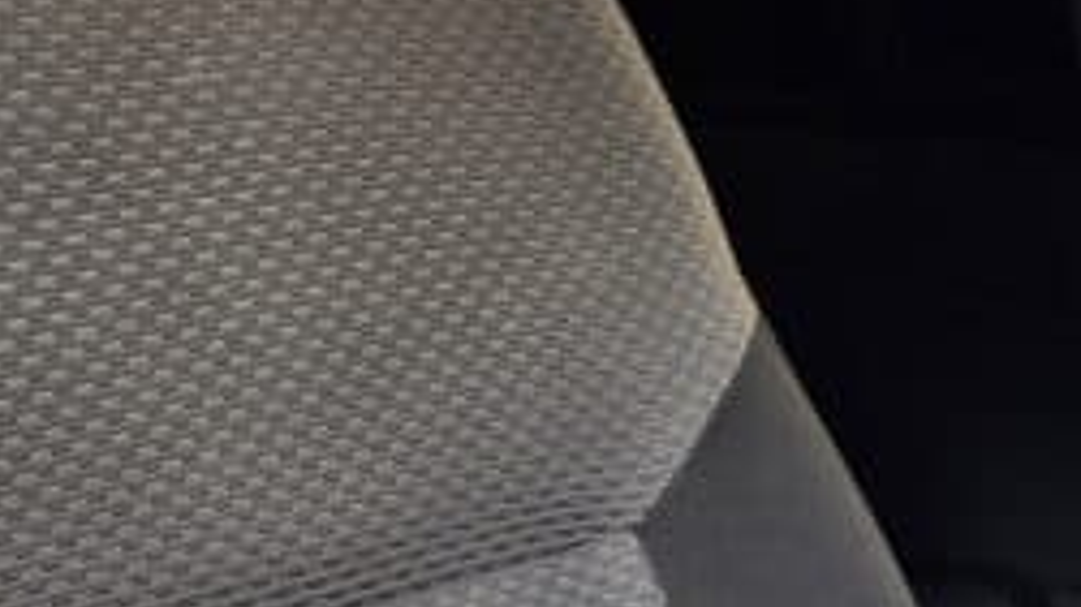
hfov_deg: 24.1
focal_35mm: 80
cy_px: 637
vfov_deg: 14.8
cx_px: 1292
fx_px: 2292
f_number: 1.8
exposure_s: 1/180
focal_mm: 5.4
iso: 32
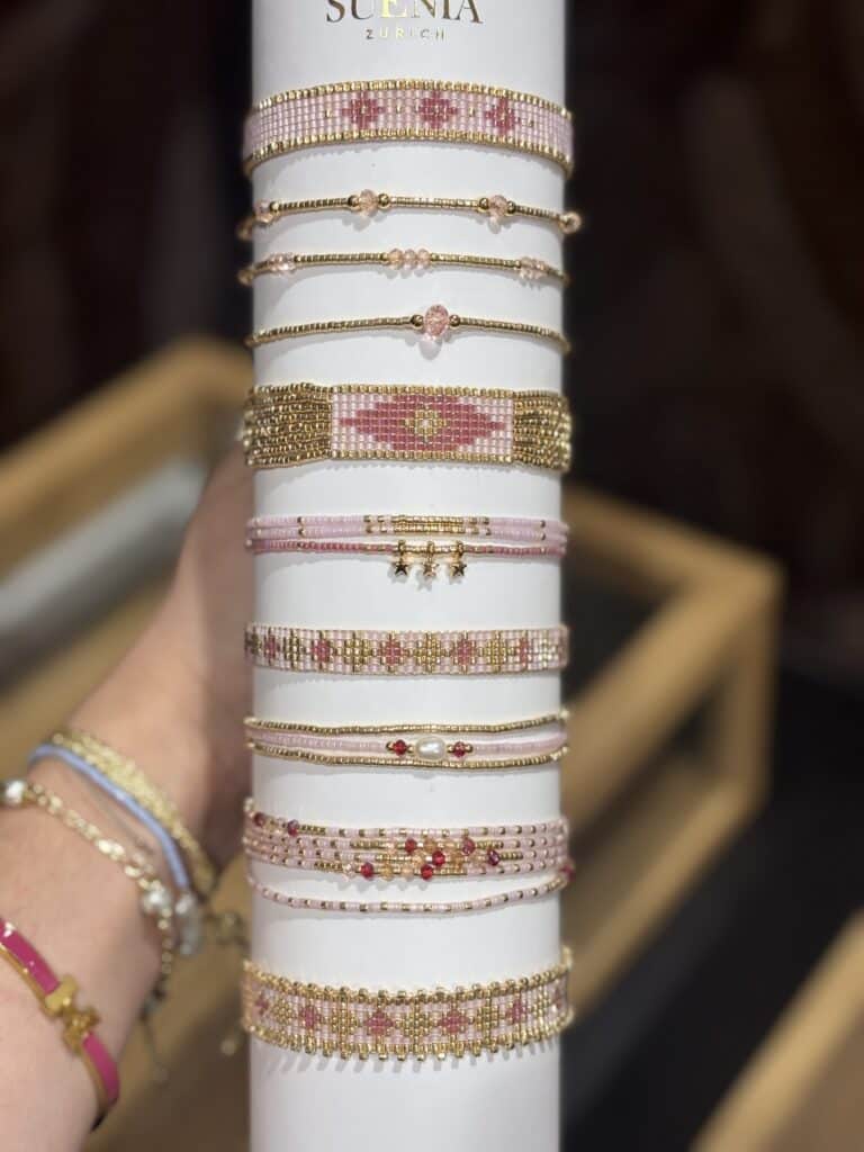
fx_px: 1731
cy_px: 576
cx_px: 432
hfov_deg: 28.0
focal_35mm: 52
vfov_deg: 36.8
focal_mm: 5.96
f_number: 1.6
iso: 25
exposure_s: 1/157
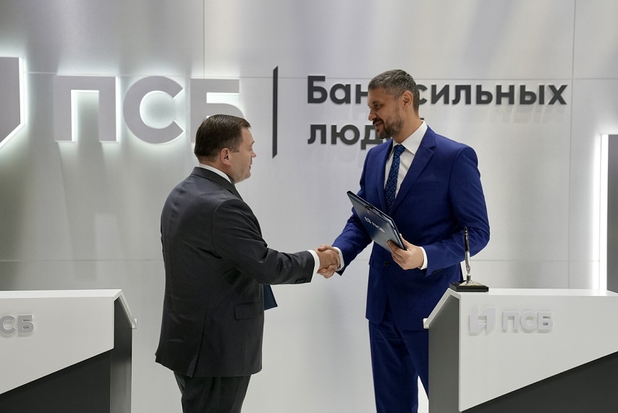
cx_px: 309
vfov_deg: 25.1
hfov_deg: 36.8
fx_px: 928
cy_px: 206
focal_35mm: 54
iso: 2500
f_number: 4
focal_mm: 54
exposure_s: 1/250
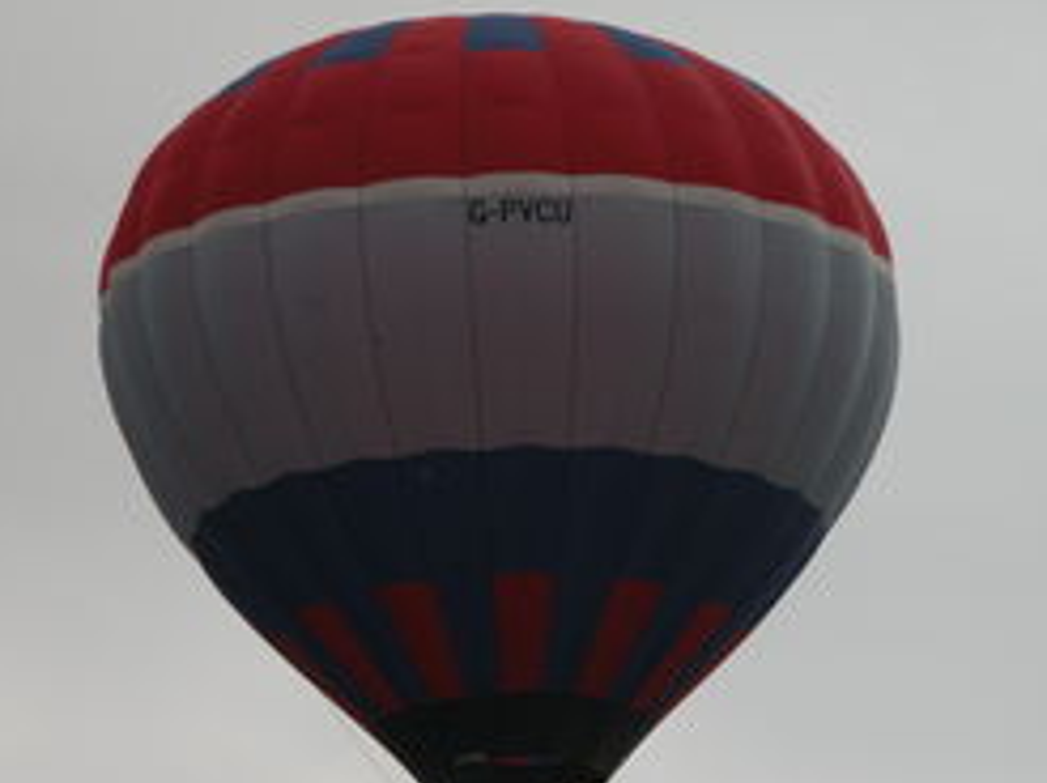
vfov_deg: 5.7
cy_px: 485
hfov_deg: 7.7
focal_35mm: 259
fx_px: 7826
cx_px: 562
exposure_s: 1/83.9
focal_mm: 41.1
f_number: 3.9
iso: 100
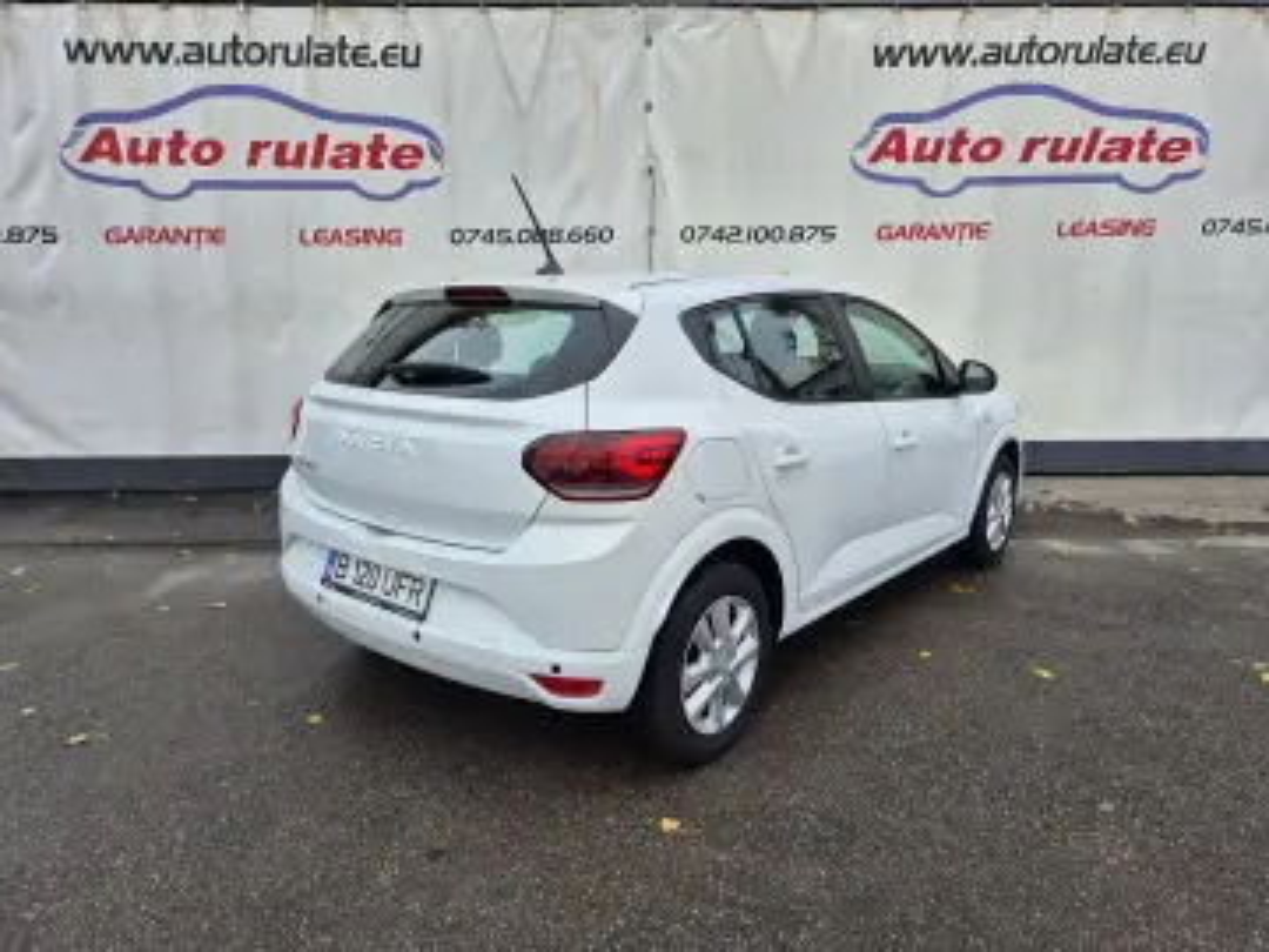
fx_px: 843
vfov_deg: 58.9
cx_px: 634
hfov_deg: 73.9
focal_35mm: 23
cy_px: 476
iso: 50
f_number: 1.8
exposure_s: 1/180
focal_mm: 5.4
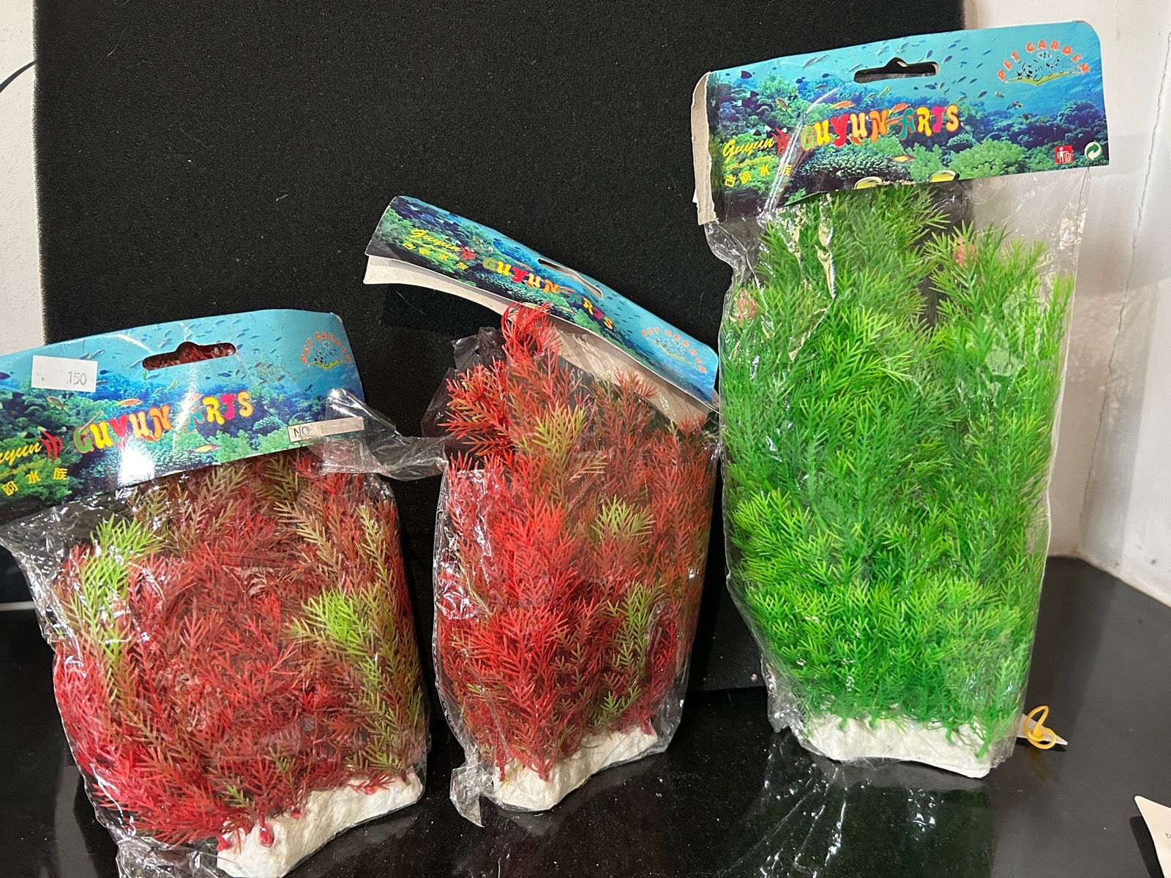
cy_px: 439
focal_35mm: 26
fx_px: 880
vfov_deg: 53.1
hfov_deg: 67.3
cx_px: 586
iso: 400
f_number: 1.5
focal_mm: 5.7
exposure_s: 1/60
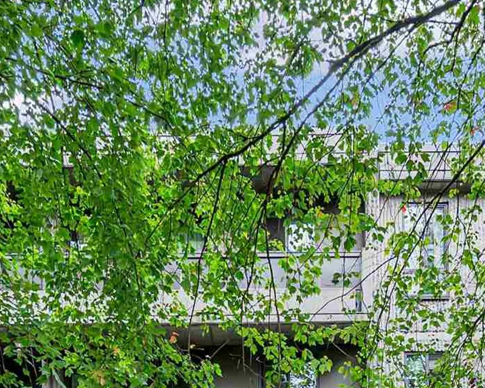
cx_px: 155
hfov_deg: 32.2
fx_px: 832
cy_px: 502
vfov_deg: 23.3
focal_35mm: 58
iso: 100
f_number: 8
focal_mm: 14
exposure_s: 1/30
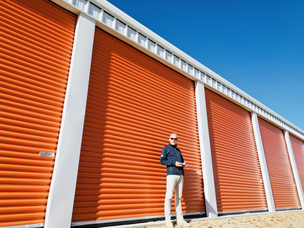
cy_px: 114
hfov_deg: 71.6
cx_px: 152
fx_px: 211
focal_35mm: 24
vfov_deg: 56.8
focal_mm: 6.72
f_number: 1.7
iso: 200
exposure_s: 1/4000
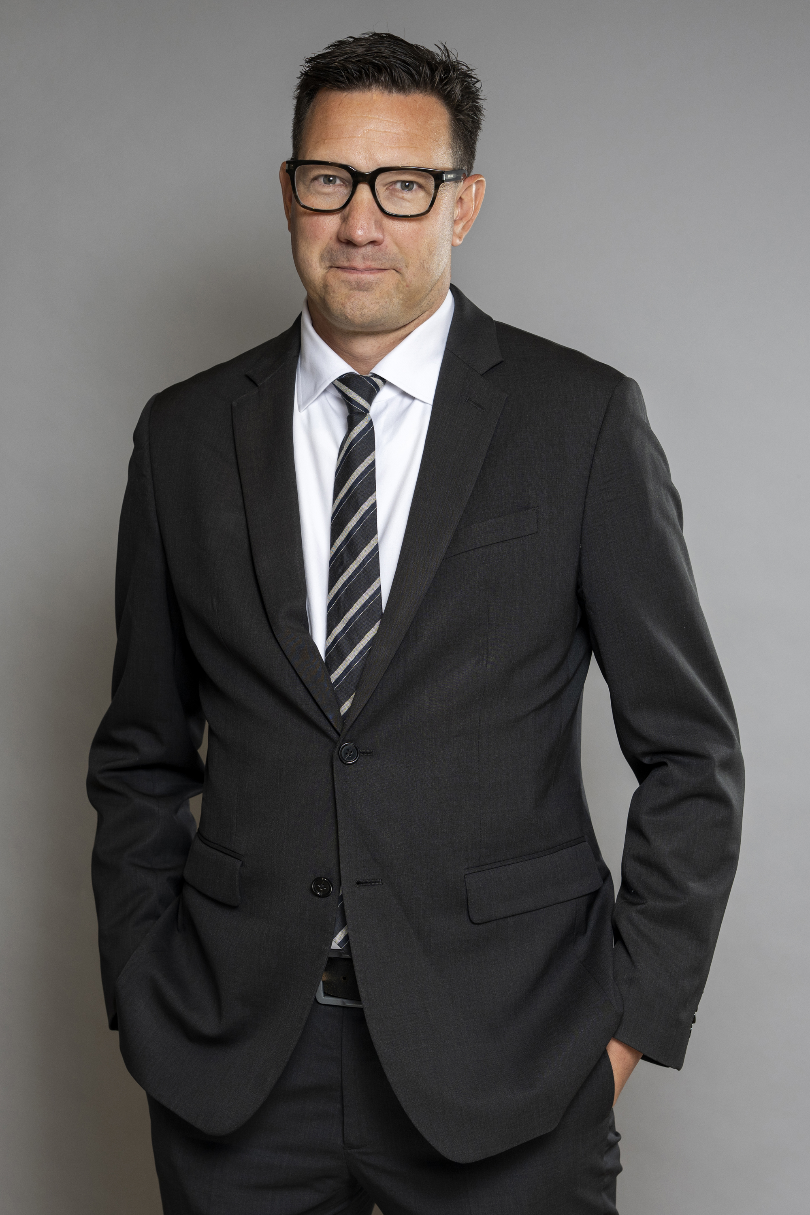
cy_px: 608
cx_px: 405
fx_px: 1687
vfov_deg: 39.6
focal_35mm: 50
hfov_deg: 27.0
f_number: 4
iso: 125
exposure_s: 1/200
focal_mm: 50
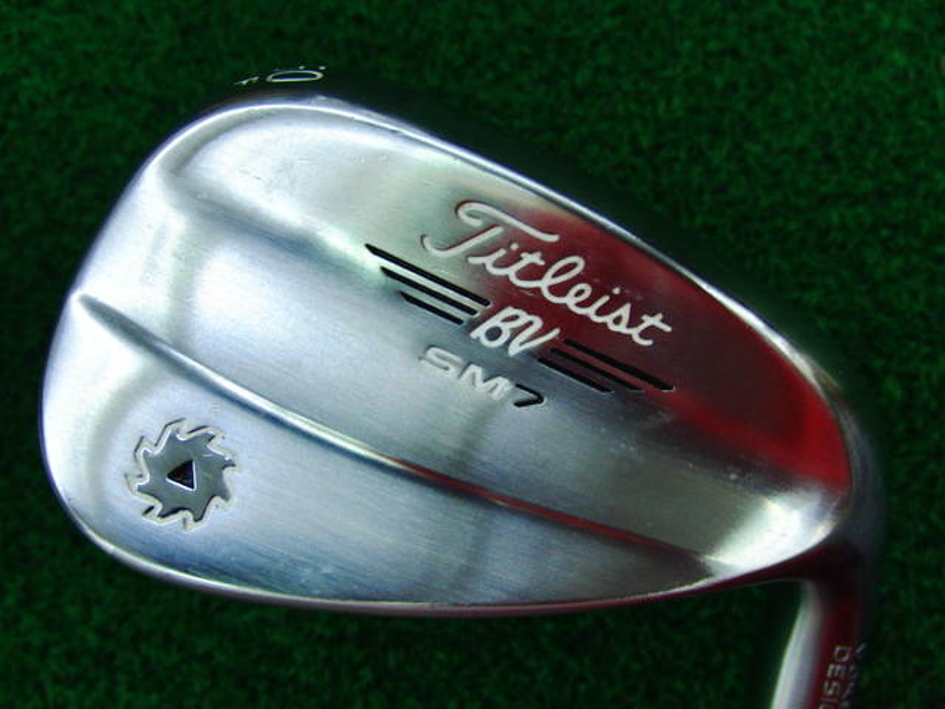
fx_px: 1010
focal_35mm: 37
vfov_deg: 38.7
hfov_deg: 50.1
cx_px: 472
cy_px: 354
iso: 200
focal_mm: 6.42
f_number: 3.6
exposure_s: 1/80
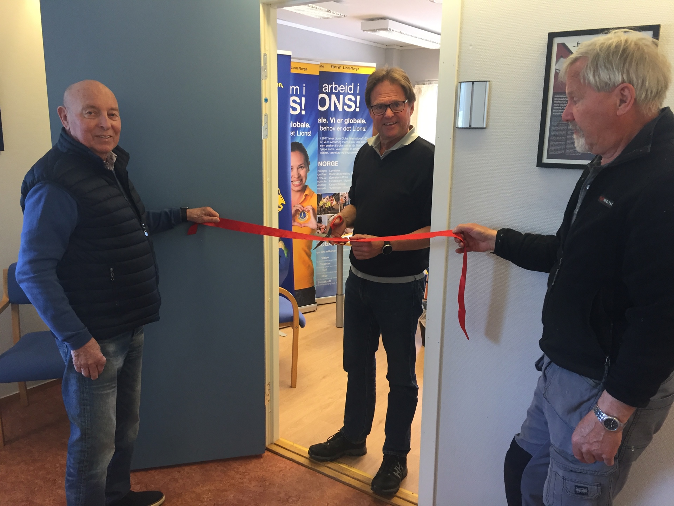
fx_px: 565
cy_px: 253
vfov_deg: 48.2
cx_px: 337
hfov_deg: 61.7
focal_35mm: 29
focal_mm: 4.15
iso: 64
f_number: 2.2
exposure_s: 1/33
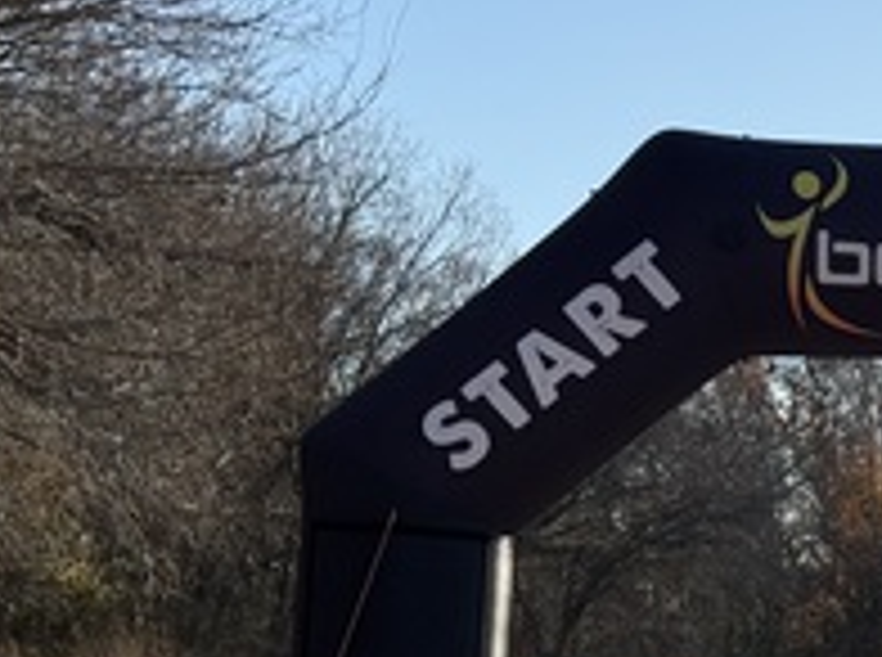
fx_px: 3431
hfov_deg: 14.4
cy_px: 850
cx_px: 891
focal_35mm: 135
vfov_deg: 10.7
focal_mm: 6.76
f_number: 1.78
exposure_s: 1/3891
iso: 100
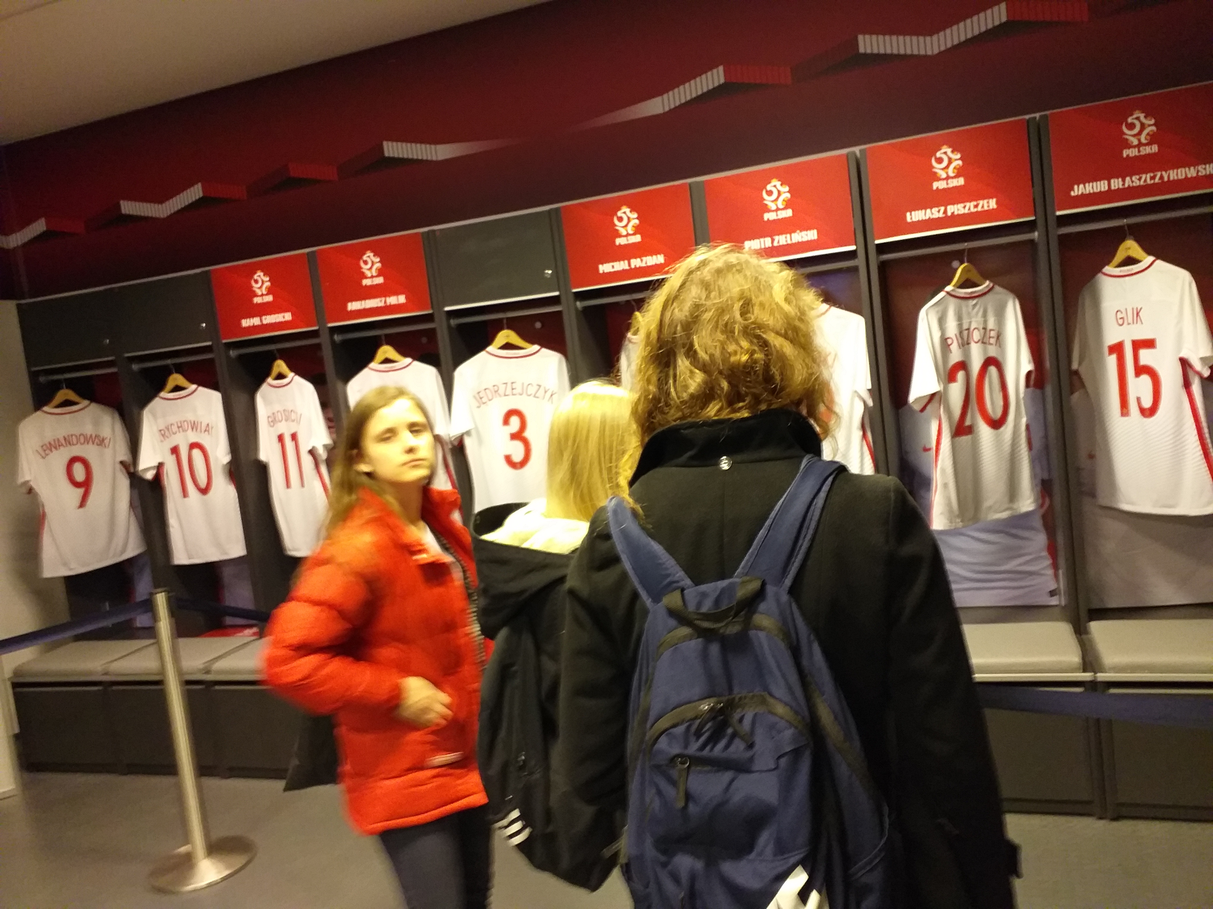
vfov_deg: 53.1
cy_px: 454
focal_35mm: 26
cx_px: 606
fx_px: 911
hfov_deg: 67.3
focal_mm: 3.6
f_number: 1.9
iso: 200
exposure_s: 1/20
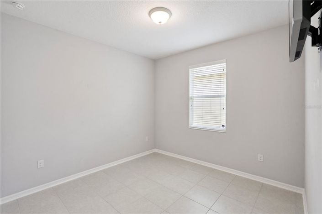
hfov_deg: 96.8
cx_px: 161
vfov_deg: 73.7
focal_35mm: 16
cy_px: 107
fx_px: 143
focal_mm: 16
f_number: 9
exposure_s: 1/125
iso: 400
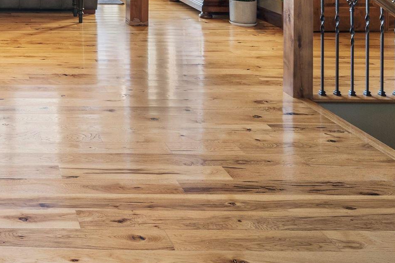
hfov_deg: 34.0
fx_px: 571
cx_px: -22
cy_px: -92
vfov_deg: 22.7
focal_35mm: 52
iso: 320
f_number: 8
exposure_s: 1/5
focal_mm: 16
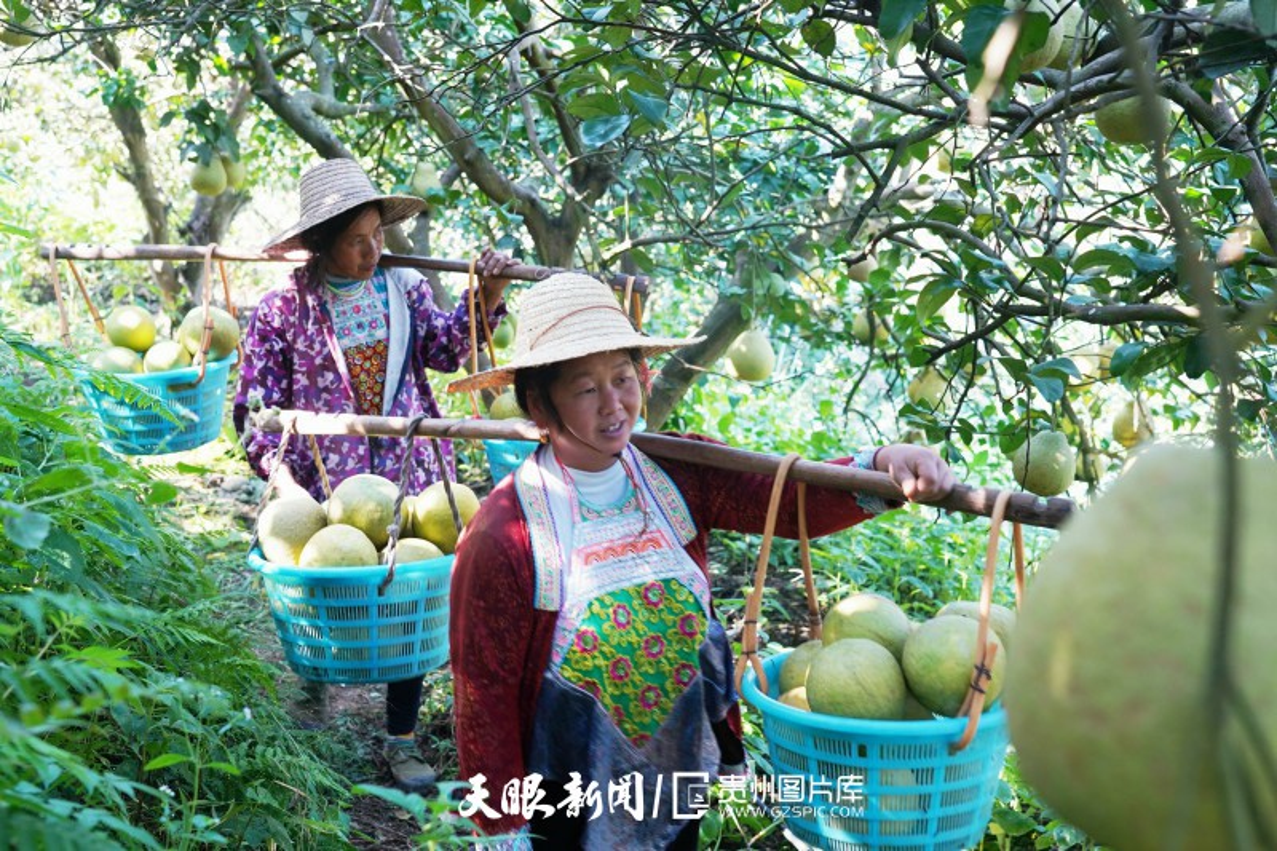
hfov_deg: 45.4
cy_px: 426
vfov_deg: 31.2
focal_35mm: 43
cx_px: 638
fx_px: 1525
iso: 500
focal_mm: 43
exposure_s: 1/100
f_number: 5.6
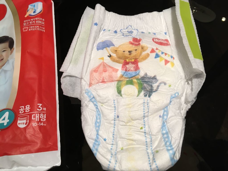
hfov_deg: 61.7
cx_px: 114
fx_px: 191
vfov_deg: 48.2
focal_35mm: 29
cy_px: 86
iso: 80
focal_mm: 4.15
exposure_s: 1/30
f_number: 2.2
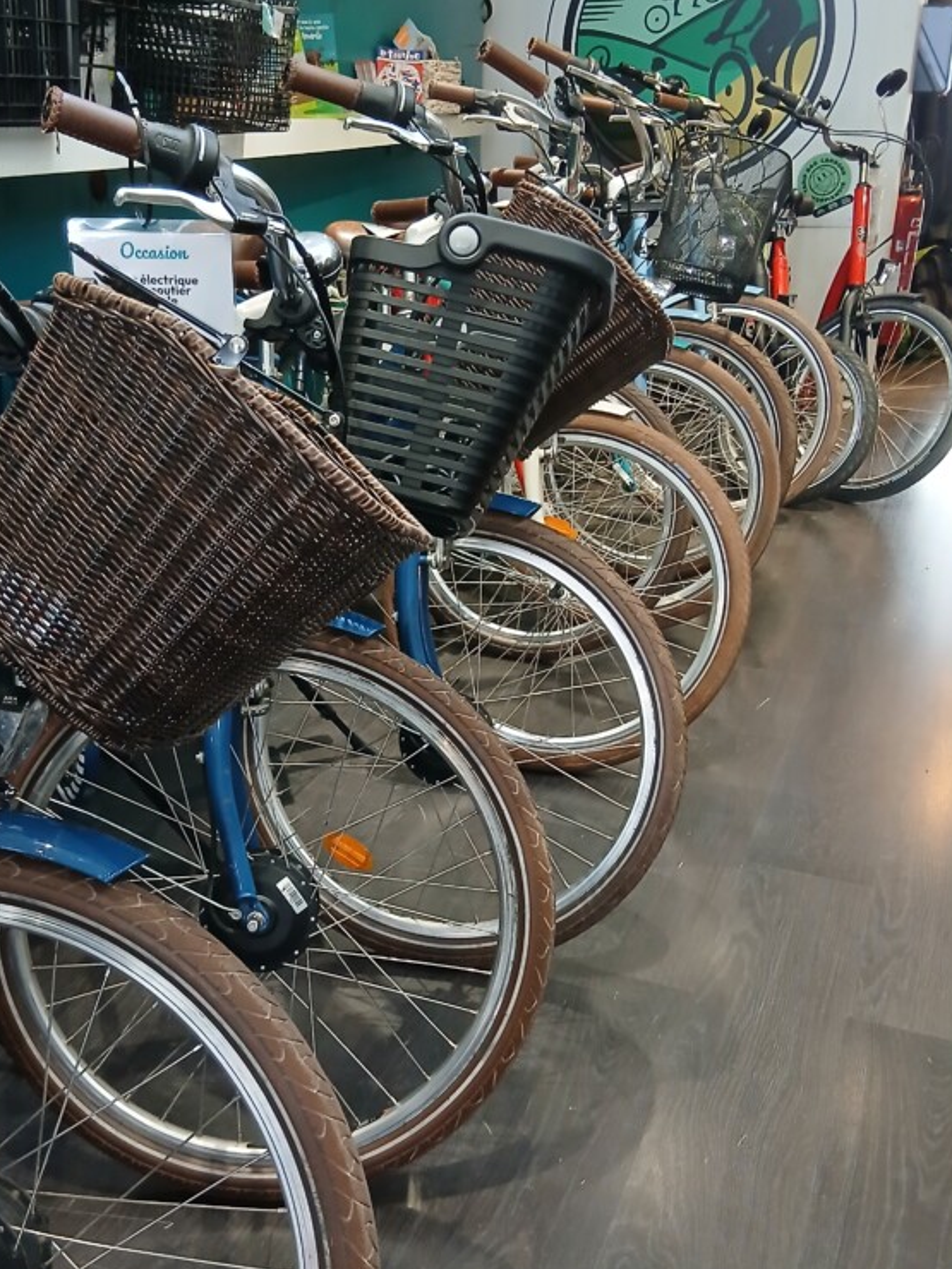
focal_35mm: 36
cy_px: 684
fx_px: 1320
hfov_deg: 39.3
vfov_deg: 51.3
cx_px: 345
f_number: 1.8
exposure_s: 1/25
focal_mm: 3.98
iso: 400
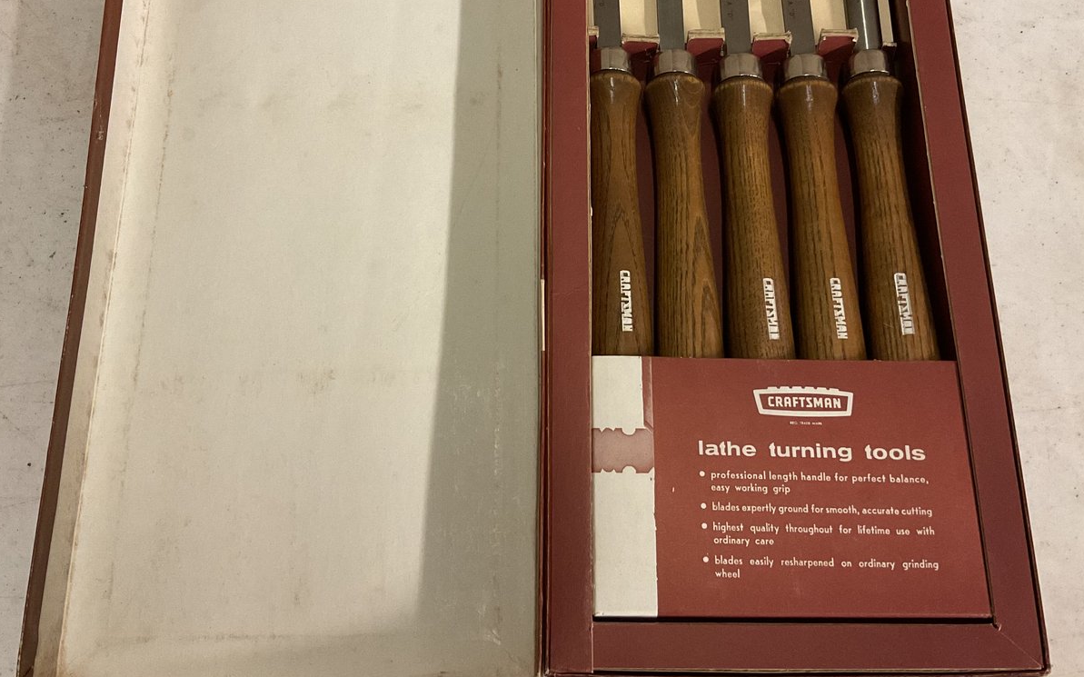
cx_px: 561
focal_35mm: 39
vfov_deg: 32.5
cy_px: 234
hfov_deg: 50.4
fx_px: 1152
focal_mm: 3
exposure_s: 1/60
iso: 250
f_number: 1.8
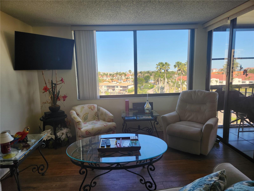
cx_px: 127
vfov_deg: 58.9
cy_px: 96
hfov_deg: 73.9
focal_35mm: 23
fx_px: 169
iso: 25
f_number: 1.8
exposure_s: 1/180
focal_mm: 5.4
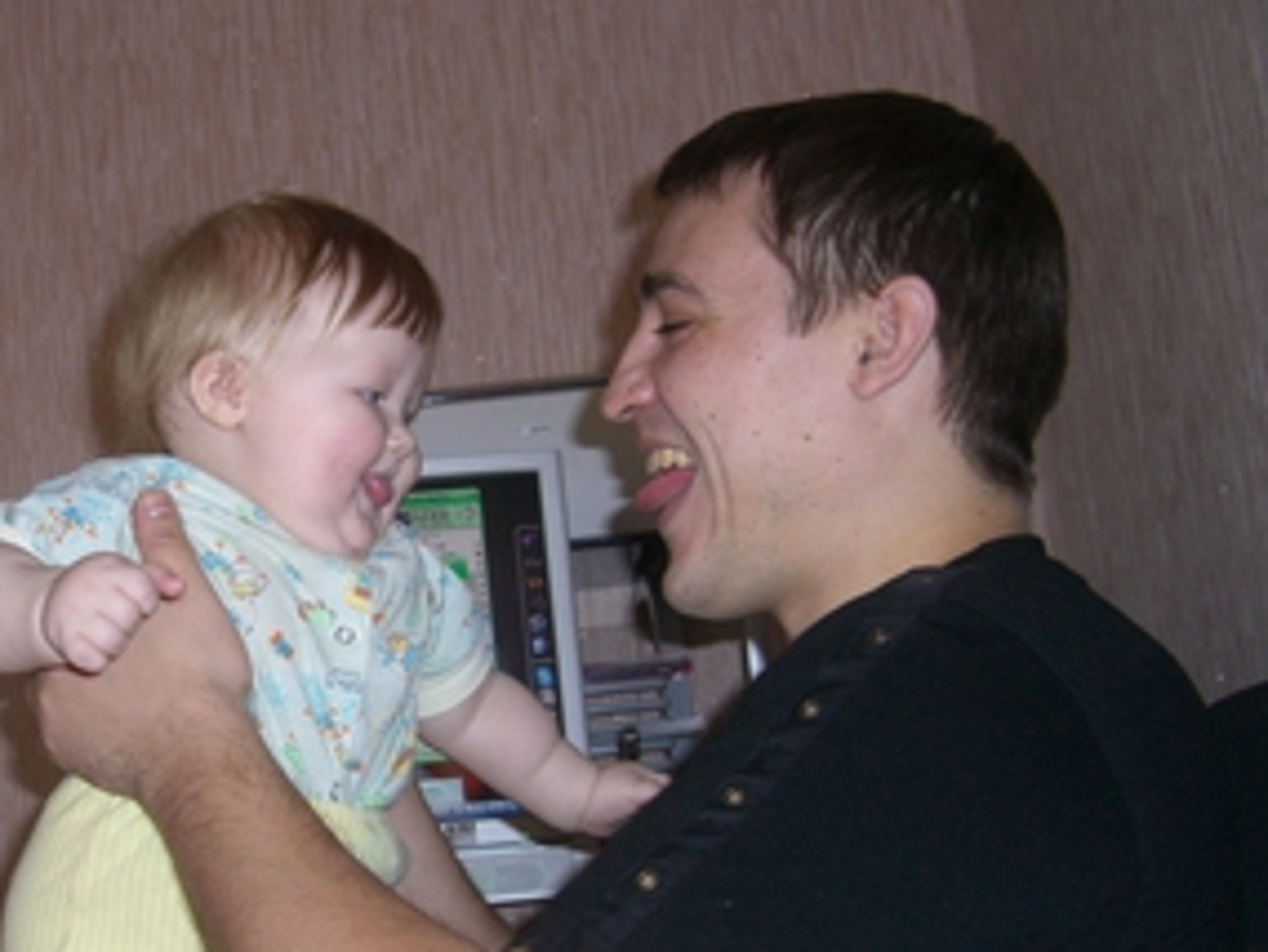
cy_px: 601
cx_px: 311
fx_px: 2199
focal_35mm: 60
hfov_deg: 31.6
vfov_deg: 24.4
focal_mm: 7.9
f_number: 2.8
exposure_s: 1/60
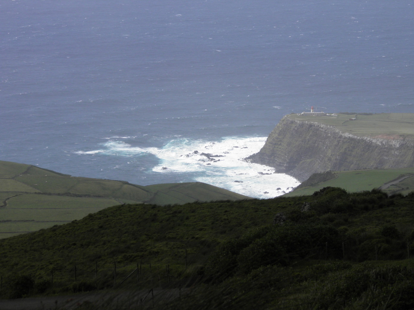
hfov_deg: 12.2
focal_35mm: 162
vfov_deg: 9.2
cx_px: 207
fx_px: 1937
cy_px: 155
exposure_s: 1/320
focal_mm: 29.2
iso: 50
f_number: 5.7
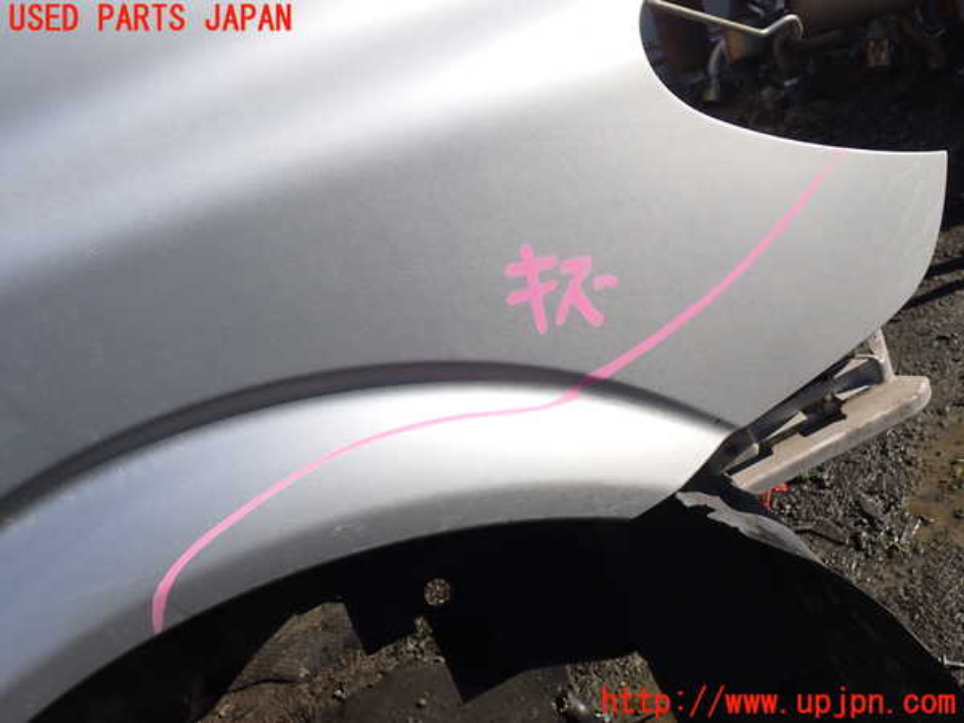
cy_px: 362
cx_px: 482
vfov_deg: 46.8
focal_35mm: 30
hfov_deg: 60.0
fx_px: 835
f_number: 9
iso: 100
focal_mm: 5.4
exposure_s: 1/160
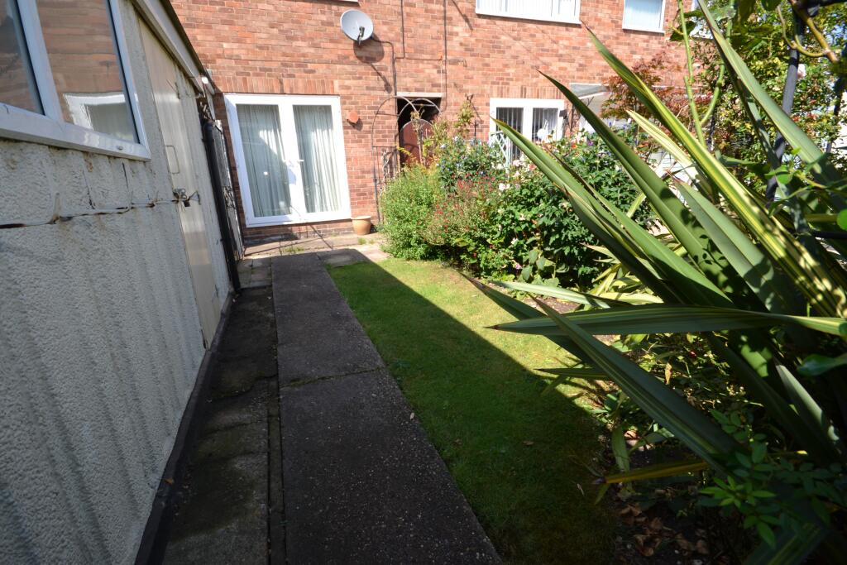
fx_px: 353
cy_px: 282
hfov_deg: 100.4
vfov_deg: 77.3
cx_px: 424
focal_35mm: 15
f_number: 5.6
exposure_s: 1/125
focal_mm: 10
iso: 110
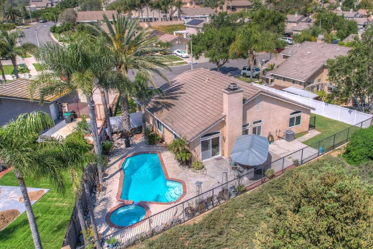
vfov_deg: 43.6
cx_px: 222
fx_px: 311
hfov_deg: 61.4
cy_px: 121
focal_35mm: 30
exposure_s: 1/3000
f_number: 2.8
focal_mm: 8.4
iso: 100
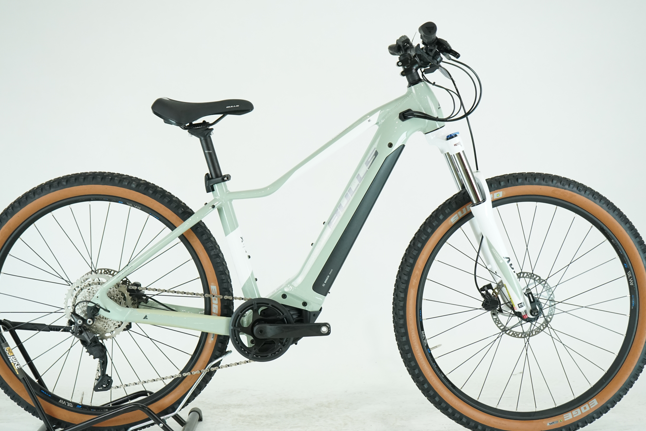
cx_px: 318
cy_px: 221
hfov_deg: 31.9
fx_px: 1130
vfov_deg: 21.6
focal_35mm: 63
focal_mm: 57
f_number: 5.6
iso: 1600
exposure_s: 1/200
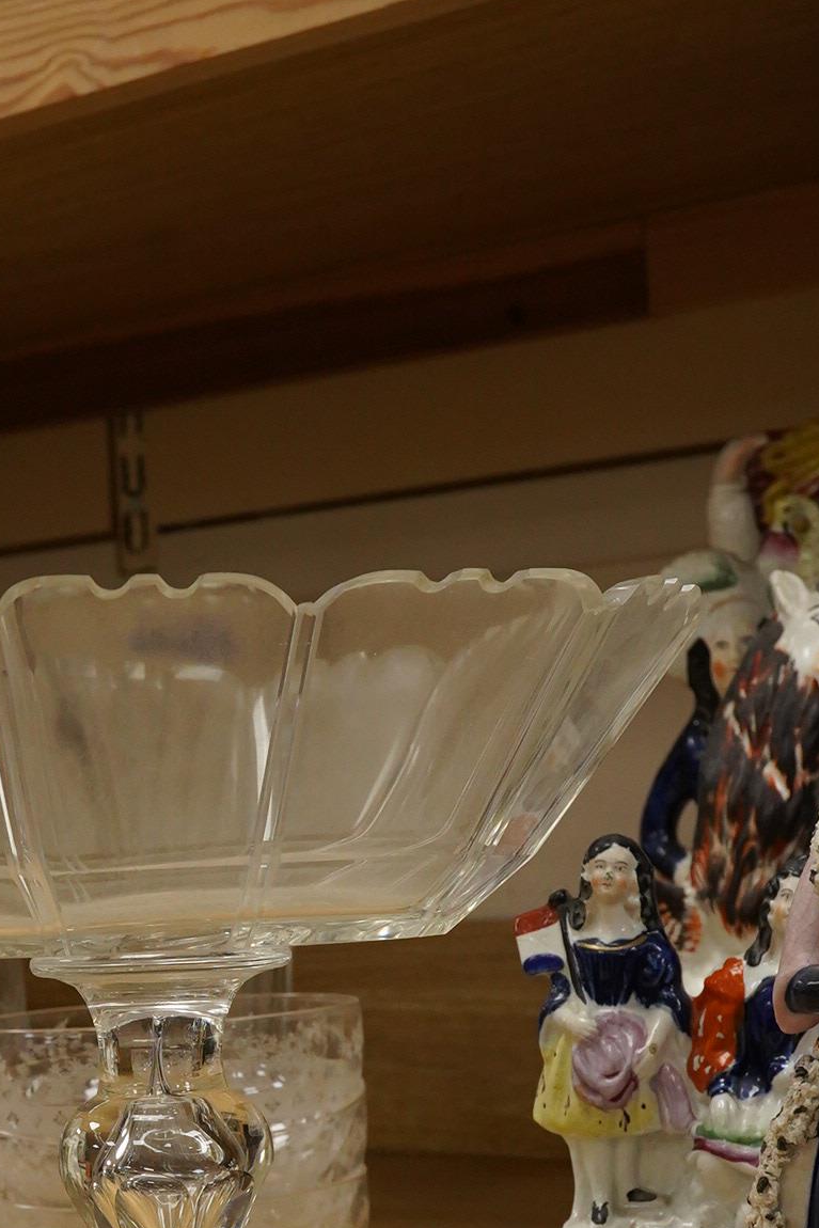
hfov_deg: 17.6
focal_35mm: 77
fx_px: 2627
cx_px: 145
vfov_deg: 25.8
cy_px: 991
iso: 2500
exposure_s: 1/160
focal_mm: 30
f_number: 13
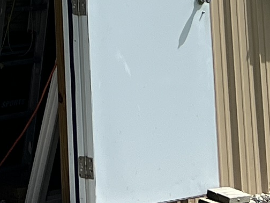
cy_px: -369
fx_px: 1622
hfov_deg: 9.2
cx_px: -147
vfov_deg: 6.6
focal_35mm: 208
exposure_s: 1/5319
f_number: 1.5
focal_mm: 5.7
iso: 50
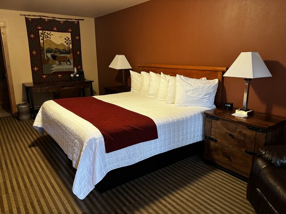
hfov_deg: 67.3
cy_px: 107
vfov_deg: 53.1
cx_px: 143
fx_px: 215
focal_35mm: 26
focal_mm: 5.96
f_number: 1.6
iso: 500
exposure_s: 1/40
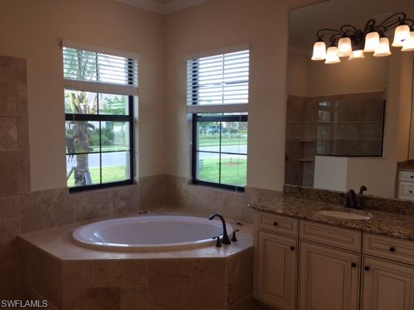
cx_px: 207
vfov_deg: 48.2
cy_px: 155
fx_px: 347
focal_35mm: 29
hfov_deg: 61.7
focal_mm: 4.15
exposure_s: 1/120
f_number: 2.2
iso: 40
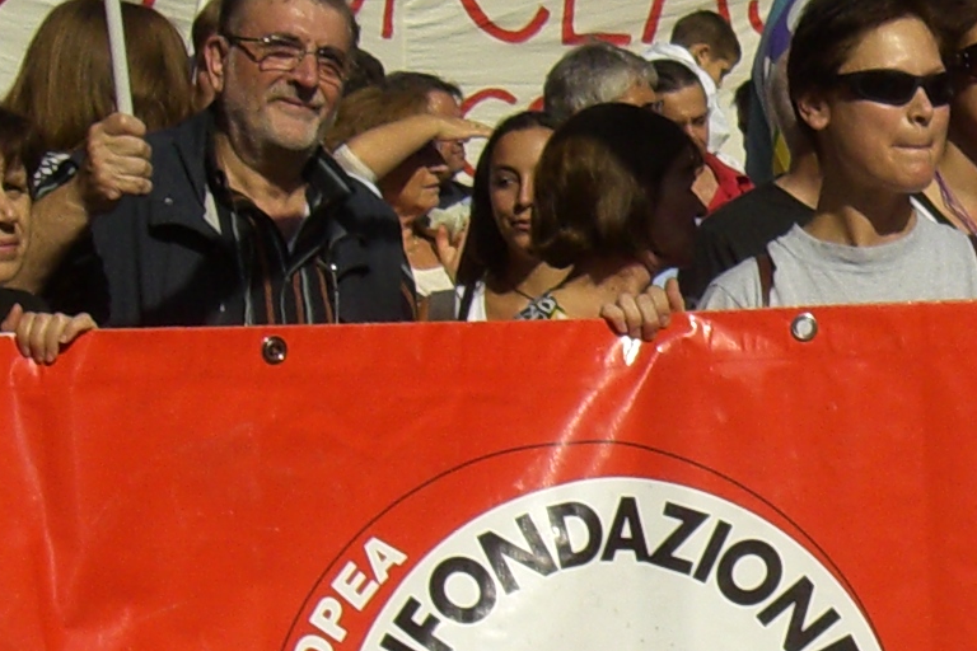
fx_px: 3935
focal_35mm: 145
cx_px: 1388
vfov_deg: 9.4
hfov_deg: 13.5
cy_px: 589
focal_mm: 6.3
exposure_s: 1/1250
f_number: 4.4
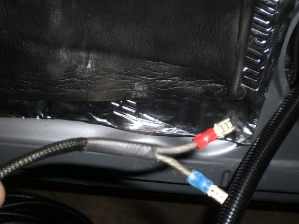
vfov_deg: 33.5
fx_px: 371
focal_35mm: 43
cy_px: 126
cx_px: 138
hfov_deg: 43.8
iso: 50
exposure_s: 1/60
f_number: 3.1
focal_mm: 6.3
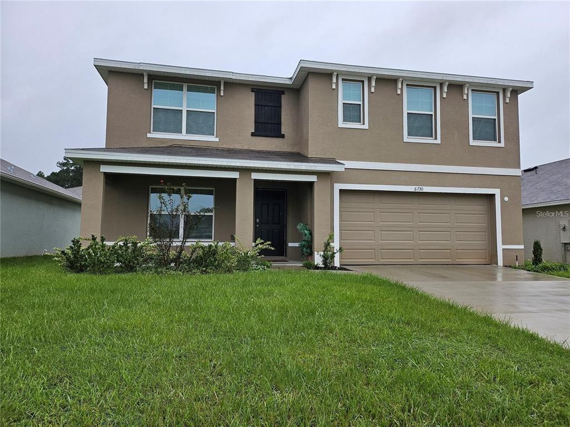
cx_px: 285
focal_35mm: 24
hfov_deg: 71.6
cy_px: 214
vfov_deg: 56.8
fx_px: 395
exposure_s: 1/511
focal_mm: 5
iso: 64
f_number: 1.8
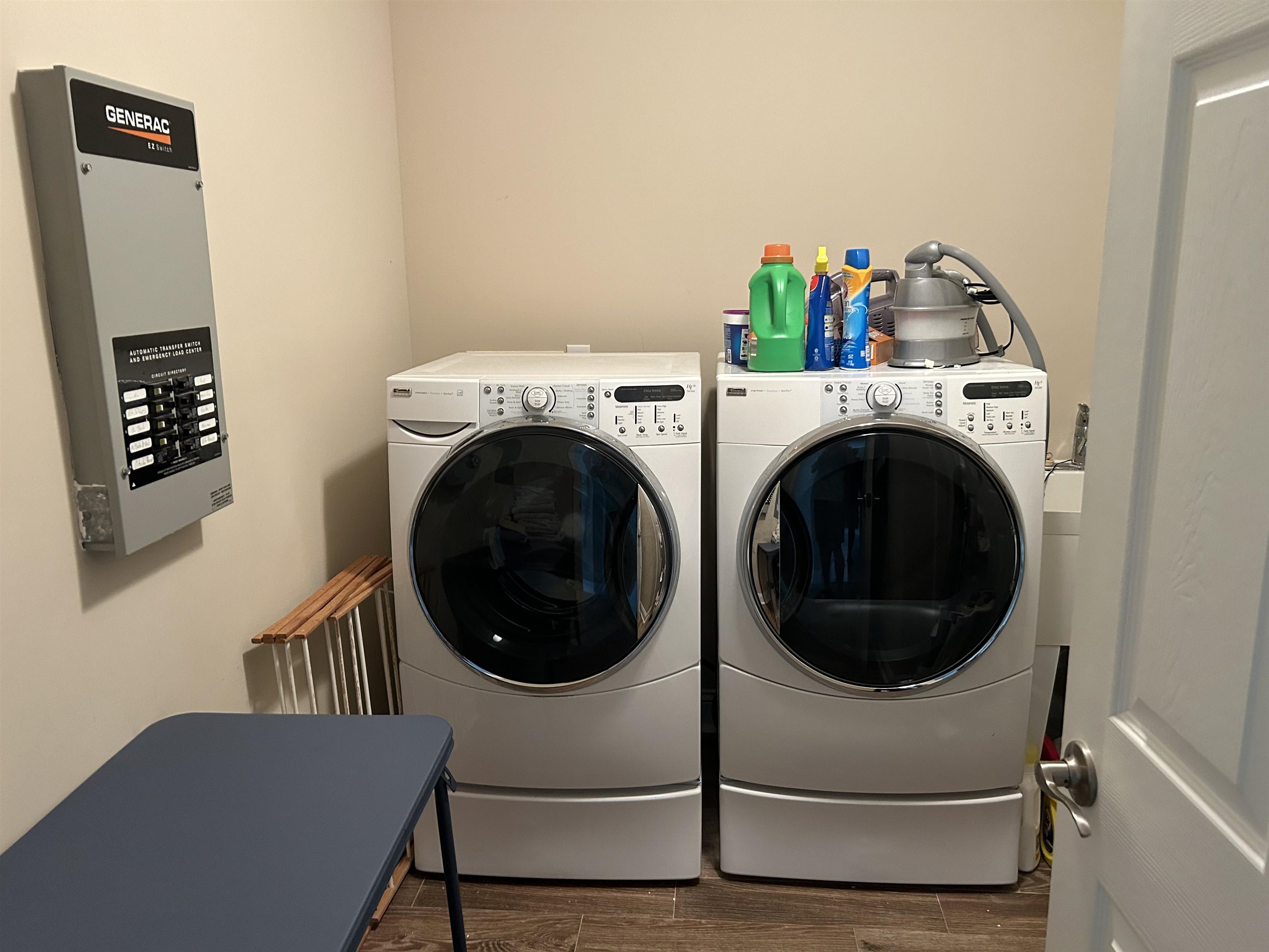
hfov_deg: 67.3
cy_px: 476
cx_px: 634
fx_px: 953
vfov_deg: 53.1
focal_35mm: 26
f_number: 1.5
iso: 400
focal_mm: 5.7
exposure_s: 1/60
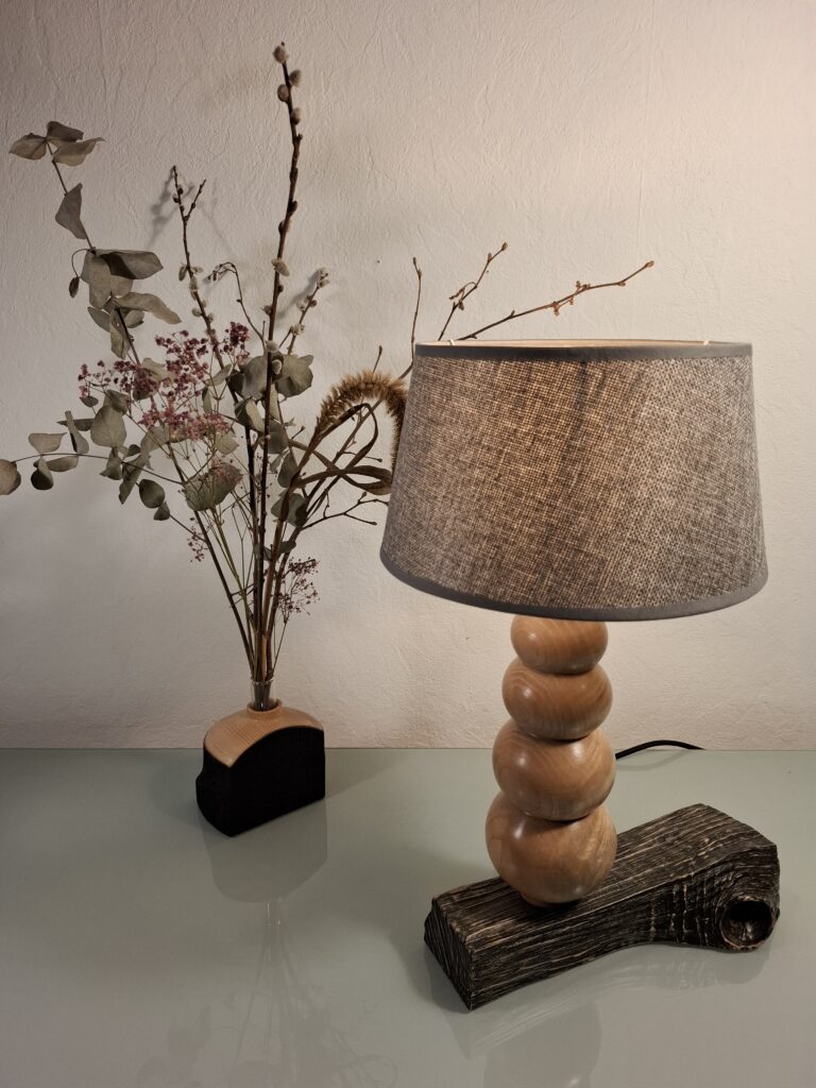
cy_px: 544
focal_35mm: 23
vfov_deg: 73.9
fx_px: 723
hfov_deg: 58.9
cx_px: 408
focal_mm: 5.54
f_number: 1.8
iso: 200
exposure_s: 1/100
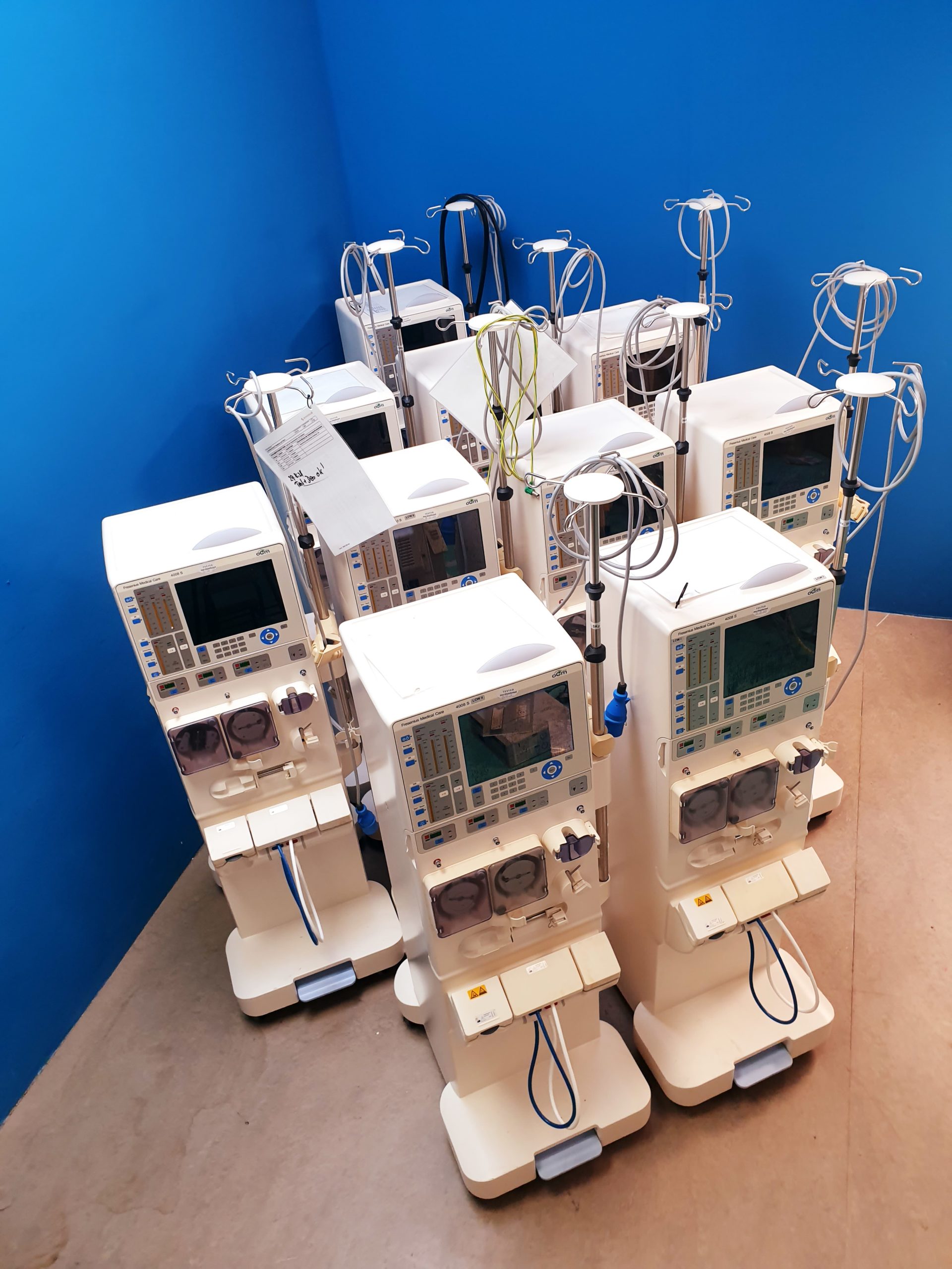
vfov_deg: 67.3
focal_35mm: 26
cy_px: 634
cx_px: 476
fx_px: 953
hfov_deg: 53.1
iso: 100
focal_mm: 4.3
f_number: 2.4
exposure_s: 1/50
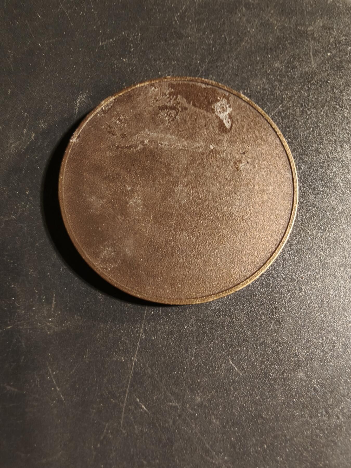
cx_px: 176
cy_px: 234
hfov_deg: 58.9
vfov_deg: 73.9
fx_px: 311
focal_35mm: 23
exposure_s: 1/73.1
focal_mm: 2.32
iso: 250
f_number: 2
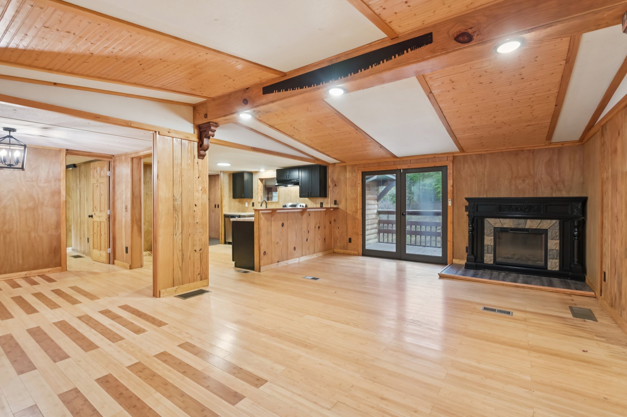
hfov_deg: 96.8
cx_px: 314
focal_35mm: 16
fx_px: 278
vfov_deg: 73.7
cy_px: 208
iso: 400
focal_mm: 16
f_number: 8
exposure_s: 1/5
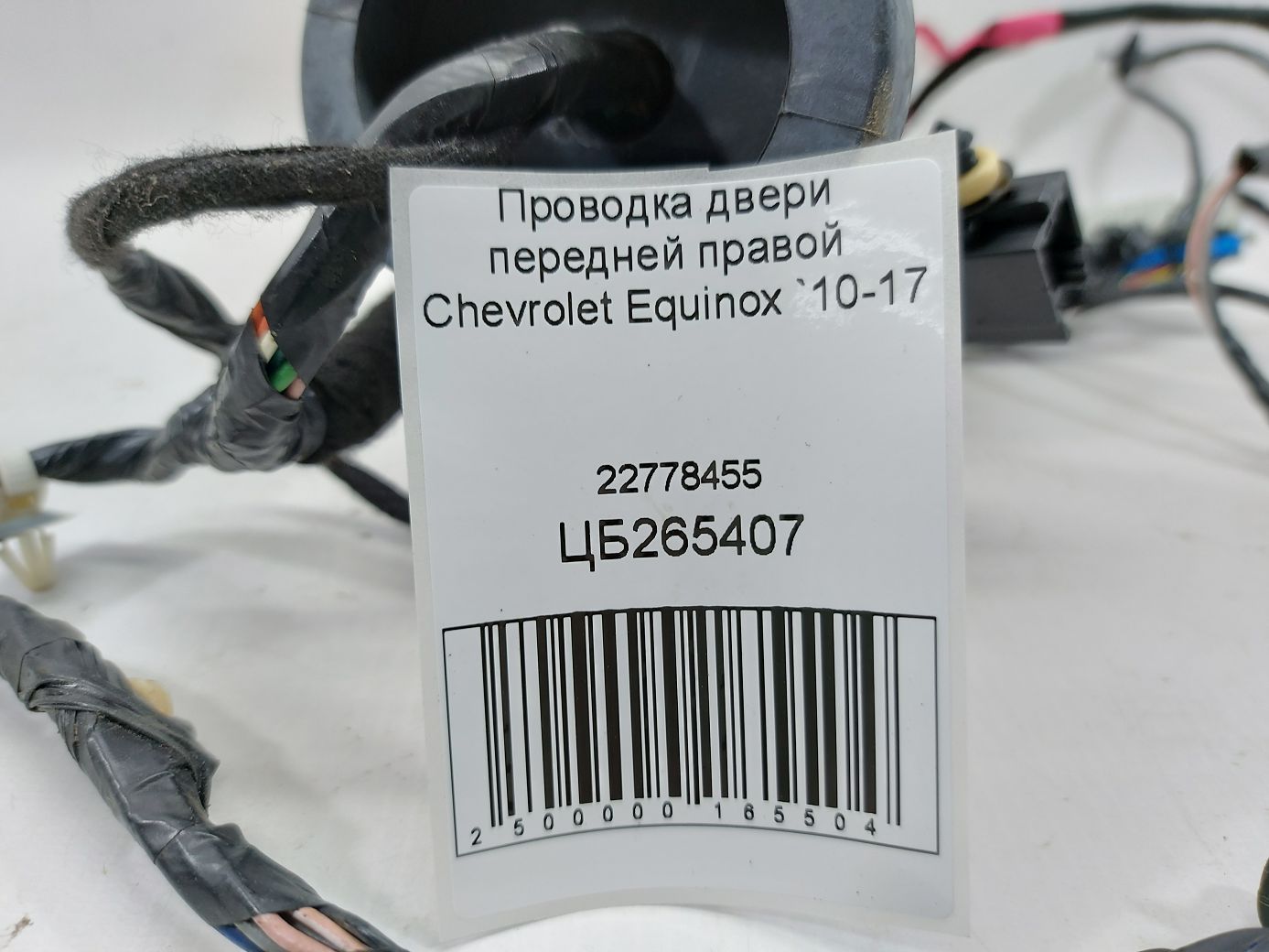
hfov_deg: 71.6
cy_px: 476
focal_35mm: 24
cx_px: 634
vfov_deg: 56.8
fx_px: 880
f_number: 1.8
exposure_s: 1/50
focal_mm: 5.23
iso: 80
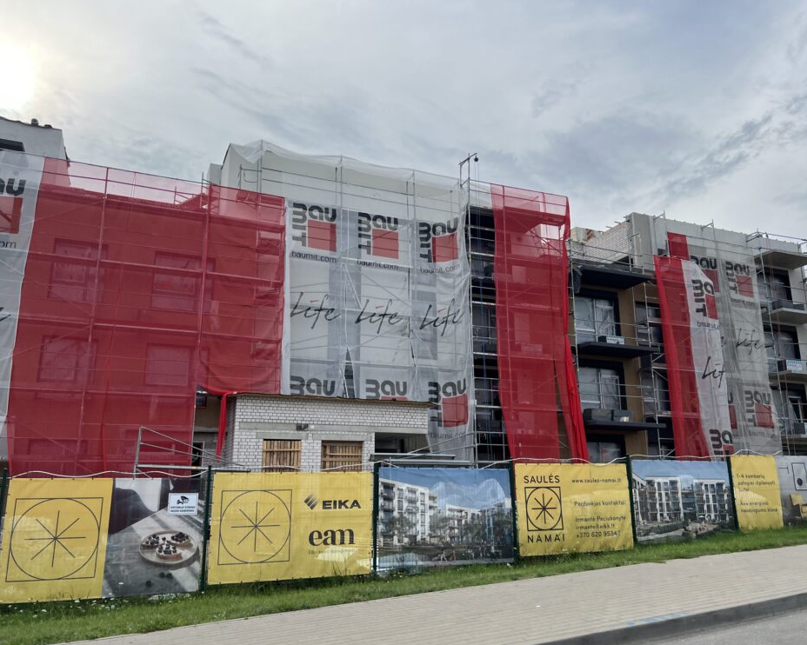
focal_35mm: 28
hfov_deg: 62.2
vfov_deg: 51.5
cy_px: 330
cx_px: 417
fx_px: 669
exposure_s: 1/2915
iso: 50
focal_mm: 5.7
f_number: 1.5
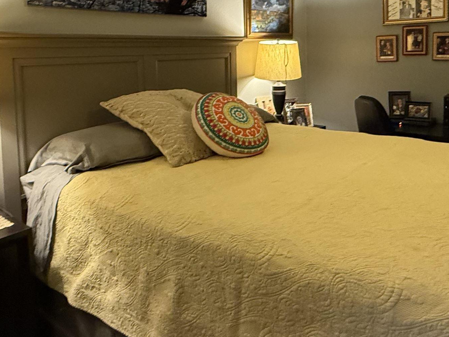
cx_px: 255
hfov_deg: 56.6
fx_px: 415
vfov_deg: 42.7
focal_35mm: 32
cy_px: 83
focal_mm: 2.22
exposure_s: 1/60
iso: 500
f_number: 2.2
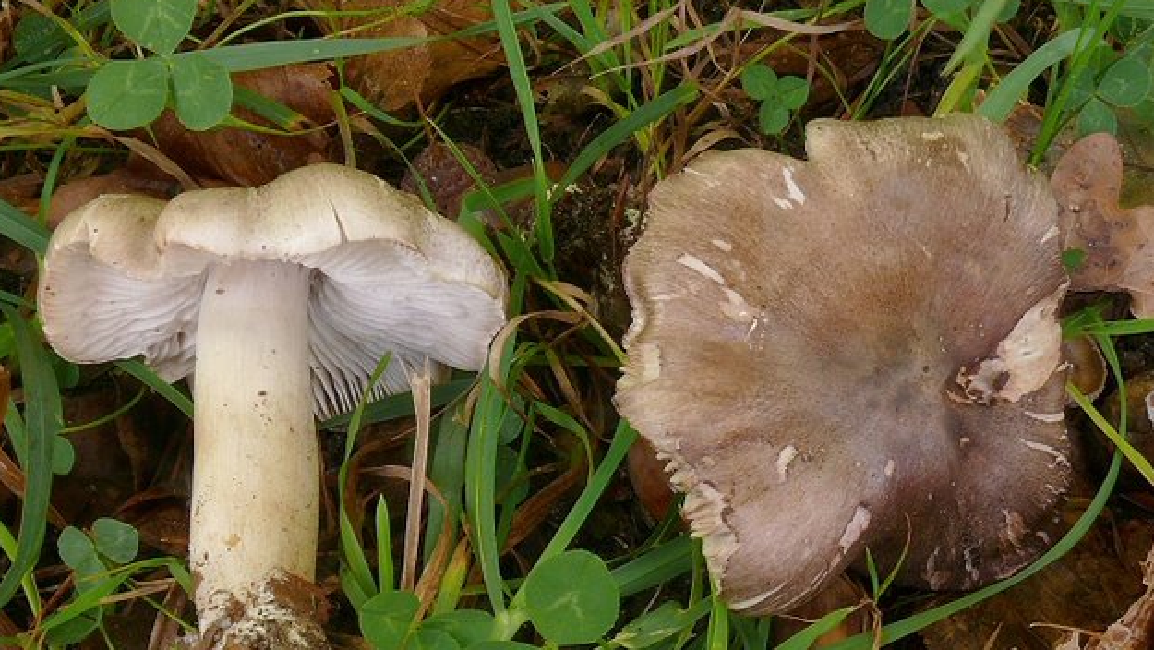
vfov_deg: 30.3
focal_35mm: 39
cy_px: 415
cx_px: 571
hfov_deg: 51.6
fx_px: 1194
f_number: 11
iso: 100
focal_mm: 7.4
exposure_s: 1/5
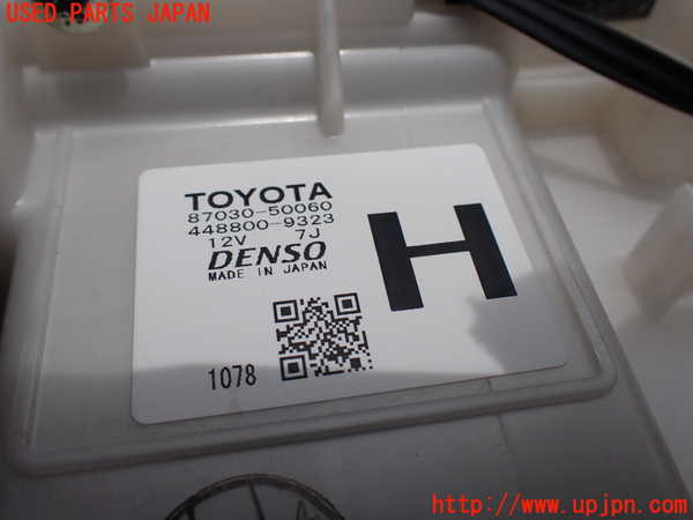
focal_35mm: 30
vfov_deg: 46.8
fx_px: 601
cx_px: 346
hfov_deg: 60.0
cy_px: 260
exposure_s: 1/320
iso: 100
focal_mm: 5.4
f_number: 9
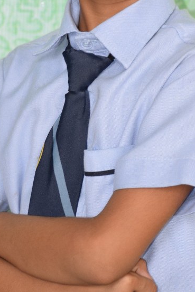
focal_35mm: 222
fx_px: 1802
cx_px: 112
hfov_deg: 6.2
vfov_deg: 9.2
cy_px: 24
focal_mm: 78
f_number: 4.8
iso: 640
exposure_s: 1/60
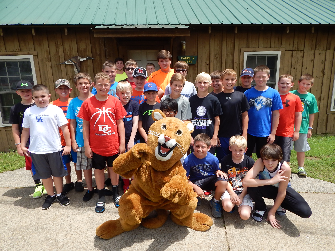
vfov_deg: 58.9
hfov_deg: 73.9
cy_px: 126
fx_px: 223
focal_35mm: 23
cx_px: 168
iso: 125
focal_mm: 4
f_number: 3
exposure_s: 1/1000
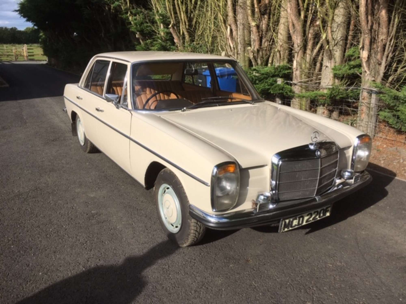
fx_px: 340
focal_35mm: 29
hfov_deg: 61.7
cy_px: 152
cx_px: 203
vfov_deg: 48.2
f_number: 2.2
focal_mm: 4.15
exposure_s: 1/1637
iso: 25
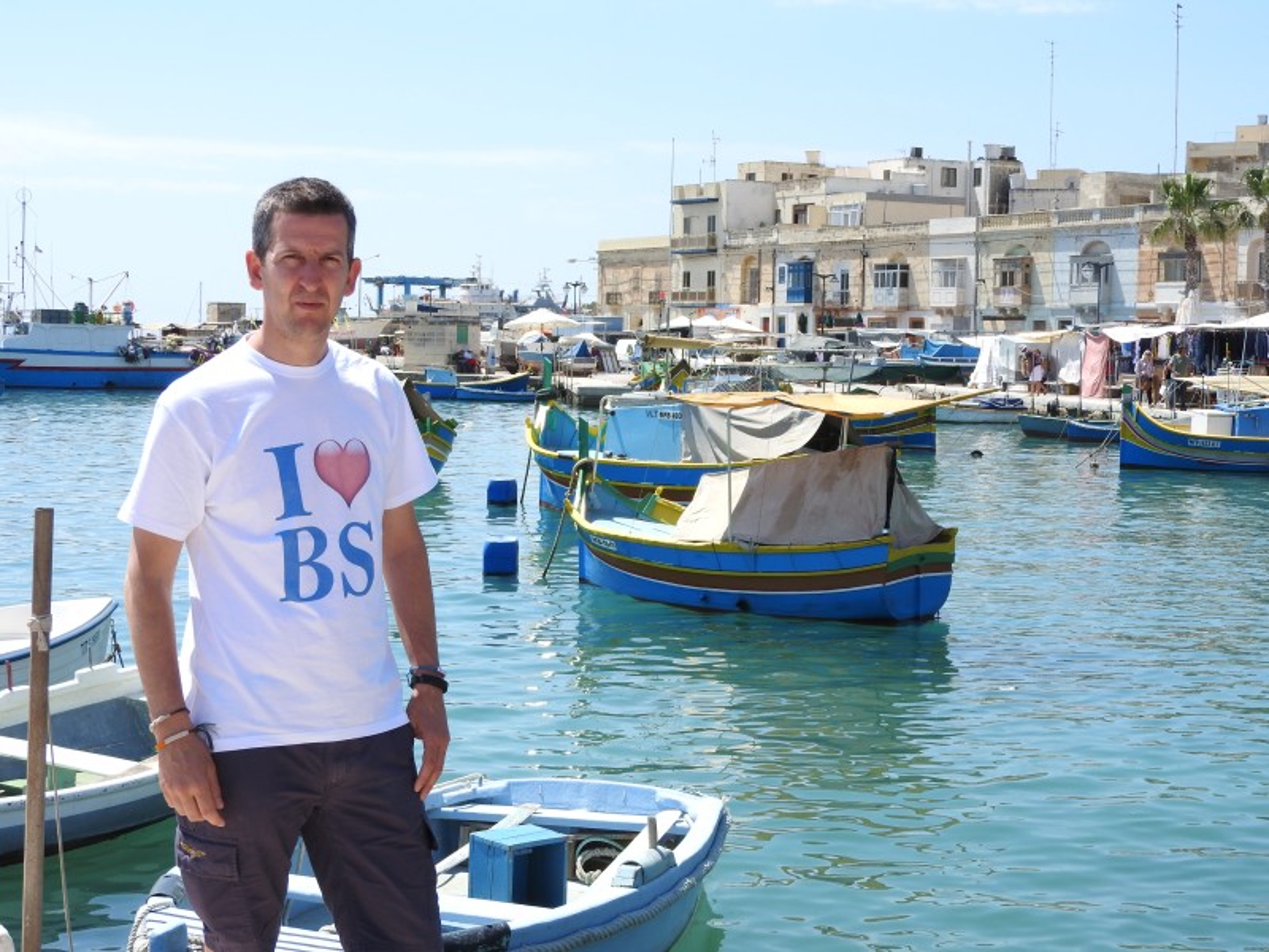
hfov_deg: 32.2
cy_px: 476
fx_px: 2200
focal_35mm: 60
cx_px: 634
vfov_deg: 24.4
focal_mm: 10.7
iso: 100
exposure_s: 1/800
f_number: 4.2
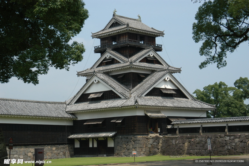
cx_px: 124
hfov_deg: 28.1
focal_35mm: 72
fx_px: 498
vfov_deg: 18.9
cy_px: 83
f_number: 6.3
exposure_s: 1/640
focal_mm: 48
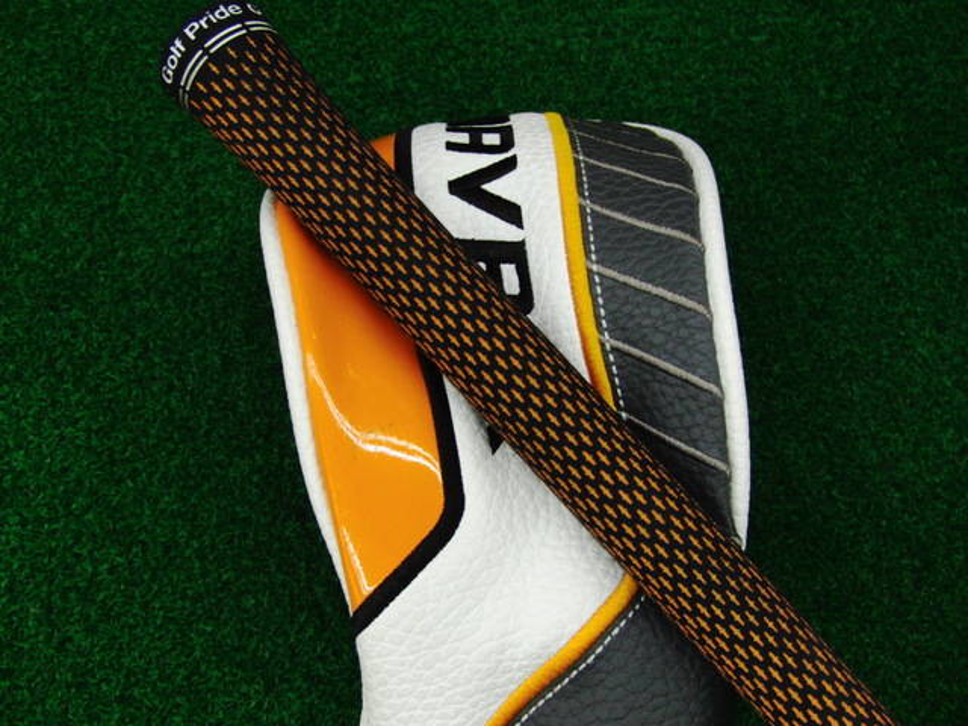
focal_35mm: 37
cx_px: 484
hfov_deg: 50.1
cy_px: 363
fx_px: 1035
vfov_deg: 38.7
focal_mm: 6.42
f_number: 3.6
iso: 320
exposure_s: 1/80
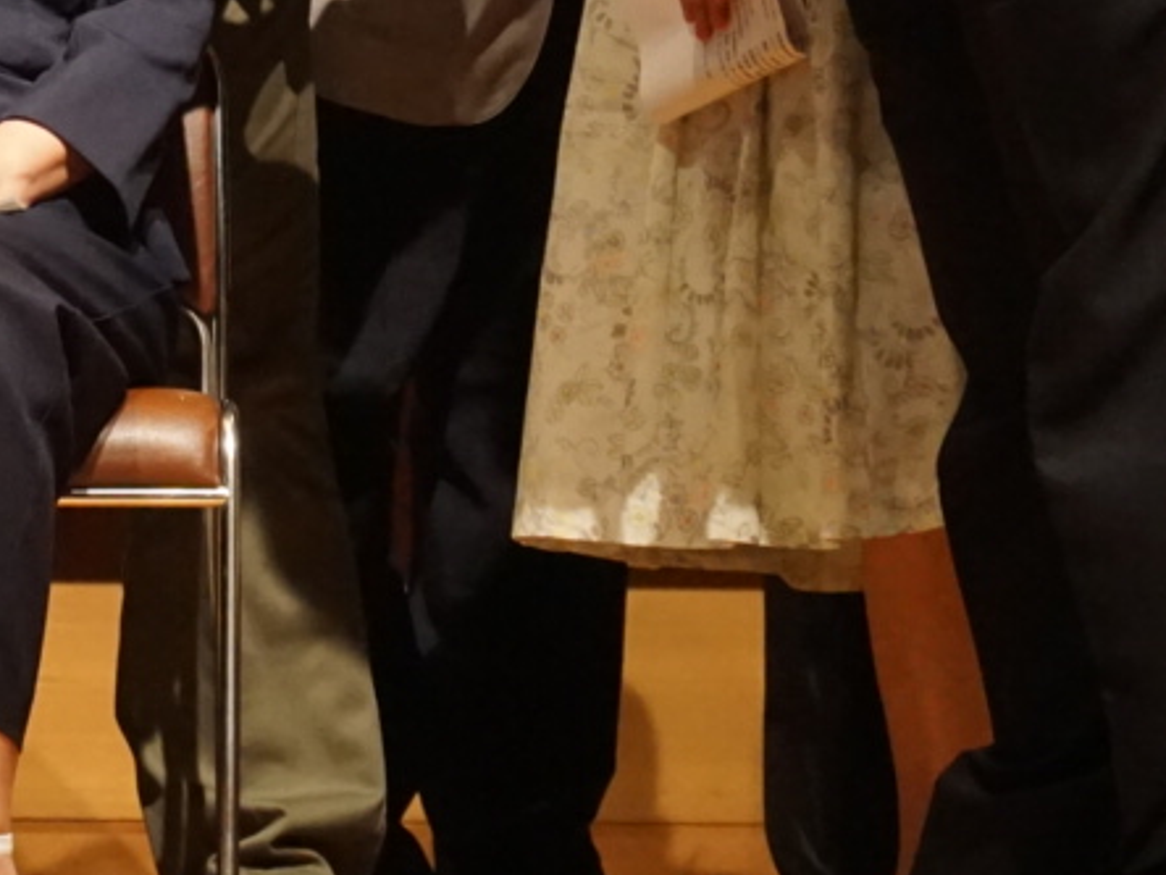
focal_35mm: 147
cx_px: -76
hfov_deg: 13.2
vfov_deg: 9.9
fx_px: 4952
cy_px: -189
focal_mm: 28
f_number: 4.5
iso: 3200
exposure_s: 1/160
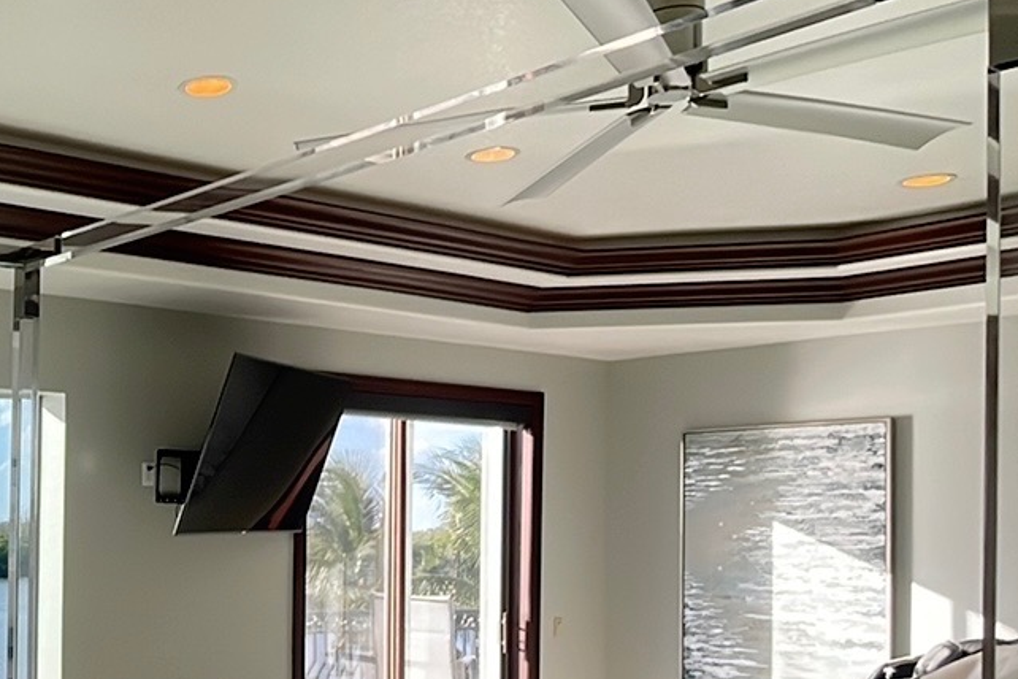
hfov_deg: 42.3
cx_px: -113
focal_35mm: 35
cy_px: 519
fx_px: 990
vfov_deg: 36.8
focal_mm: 1.54
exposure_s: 1/120
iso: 25
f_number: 2.4
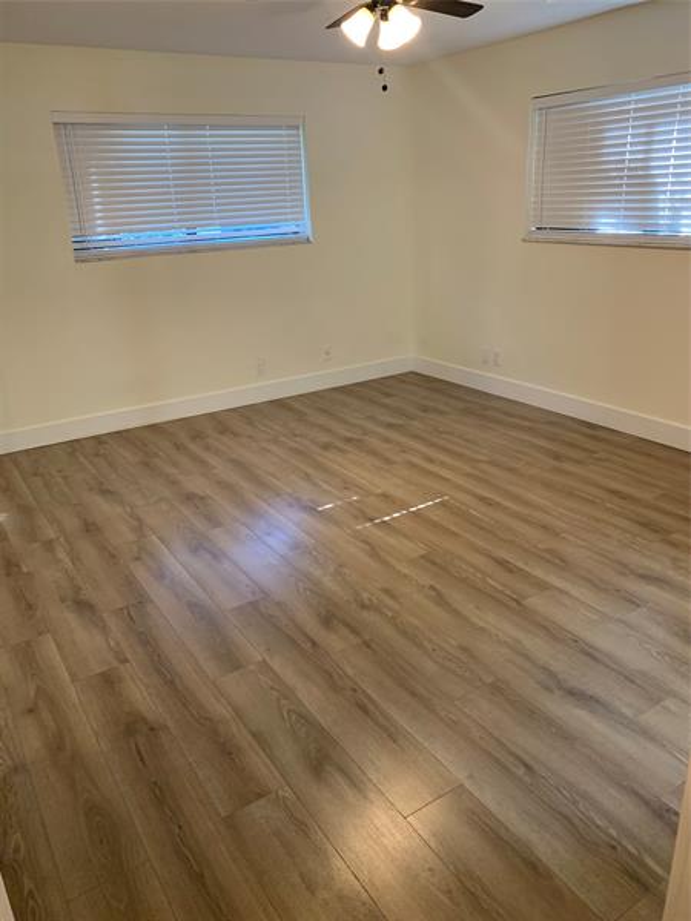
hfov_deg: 53.1
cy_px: 460
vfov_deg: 67.3
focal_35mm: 26
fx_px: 692
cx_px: 346
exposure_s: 1/60
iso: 125
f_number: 1.8
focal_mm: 4.25
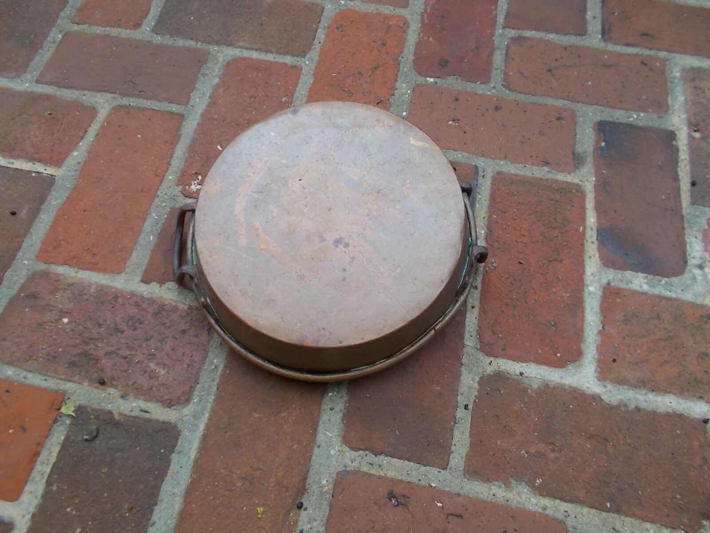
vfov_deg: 53.1
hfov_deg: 67.3
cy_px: 266
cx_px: 355
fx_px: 533
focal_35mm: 26
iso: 80
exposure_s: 1/125
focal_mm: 4.6
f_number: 3.2
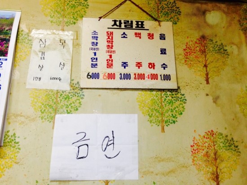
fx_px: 235
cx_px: 124
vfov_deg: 42.9
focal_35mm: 33
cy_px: 92
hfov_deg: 55.4
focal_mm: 4.12
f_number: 2.4
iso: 160
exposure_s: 1/20
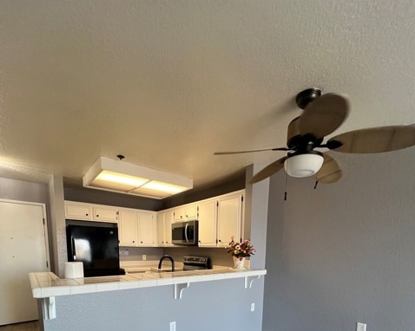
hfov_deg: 89.7
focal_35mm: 17
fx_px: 209
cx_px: 208
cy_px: 276
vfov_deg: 67.7
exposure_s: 1/120
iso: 250
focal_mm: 1.57
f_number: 1.8
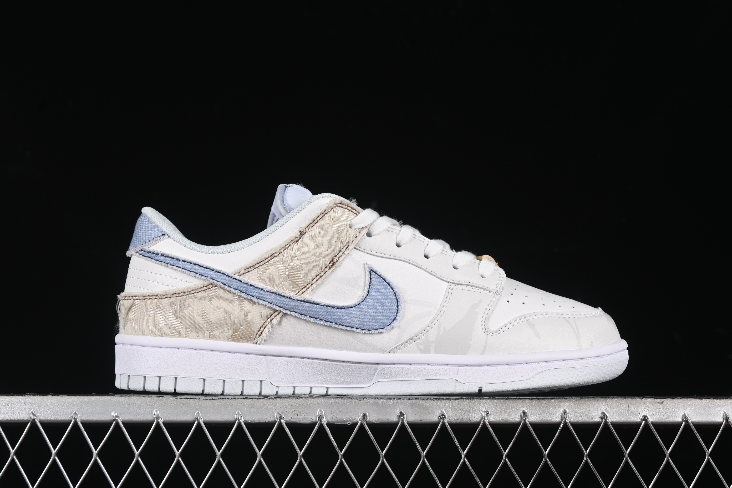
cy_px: 244
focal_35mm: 75
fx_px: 1525
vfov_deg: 18.2
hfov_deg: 27.0
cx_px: 366
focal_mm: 50
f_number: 8
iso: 160
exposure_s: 1/80
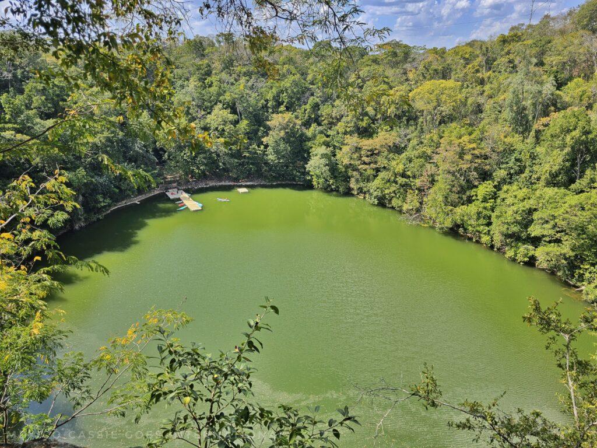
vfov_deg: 58.9
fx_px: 397
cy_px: 224
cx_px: 298
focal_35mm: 23
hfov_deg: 73.9
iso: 10
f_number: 1.7
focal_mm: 6.3
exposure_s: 1/364
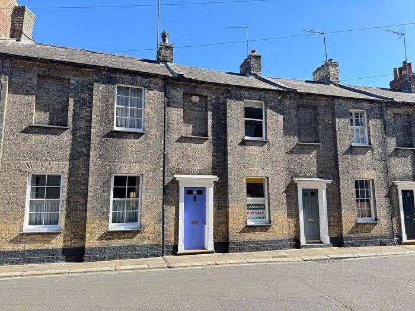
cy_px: 156
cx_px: 208
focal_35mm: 24
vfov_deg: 56.8
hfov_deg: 71.6
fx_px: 288
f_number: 1.78
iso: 80
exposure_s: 1/925
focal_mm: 6.76
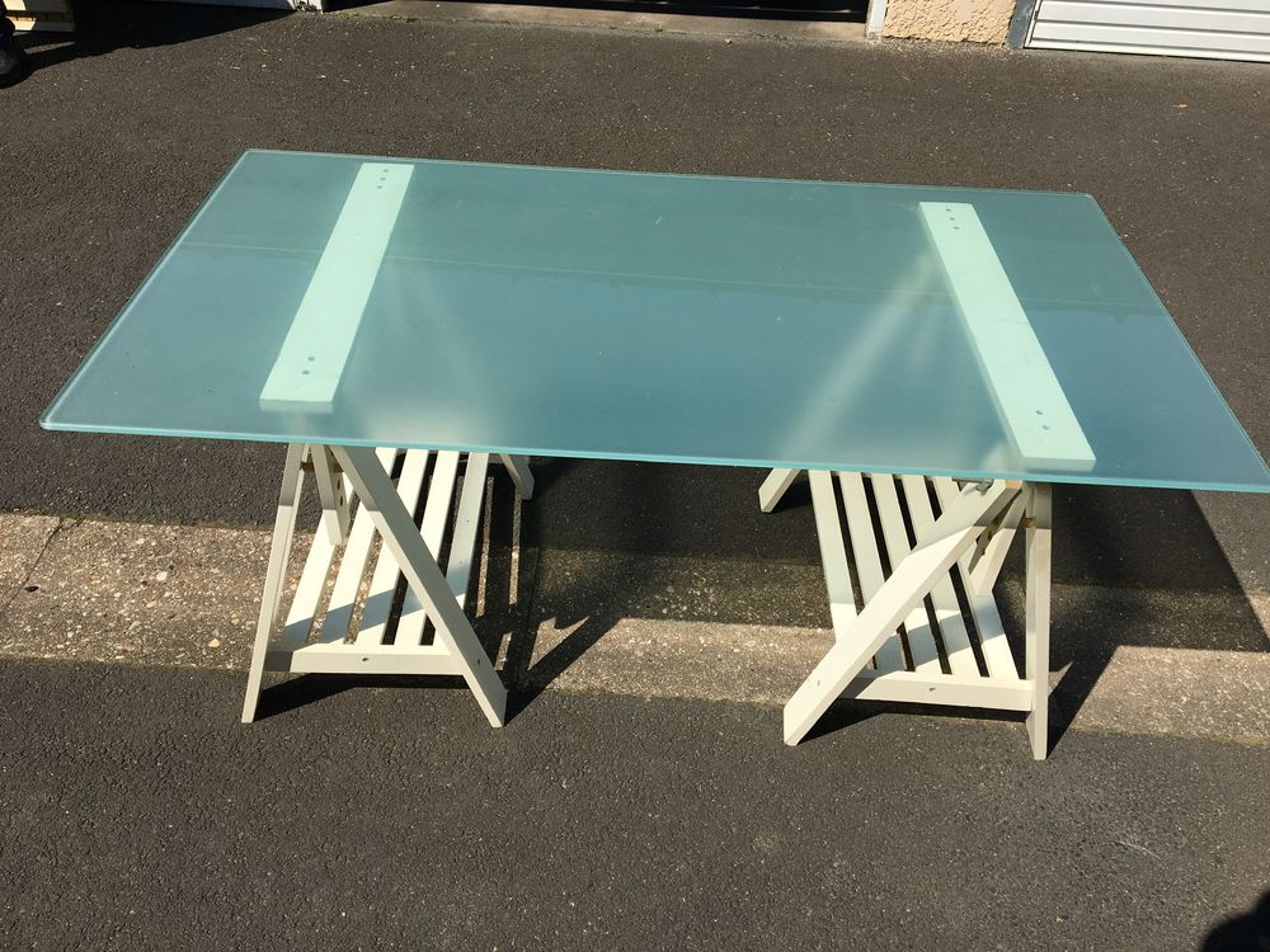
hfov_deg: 61.7
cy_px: 476
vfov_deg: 48.2
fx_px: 1064
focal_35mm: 29
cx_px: 635
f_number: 2.2
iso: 25
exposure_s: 1/2653
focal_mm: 4.15
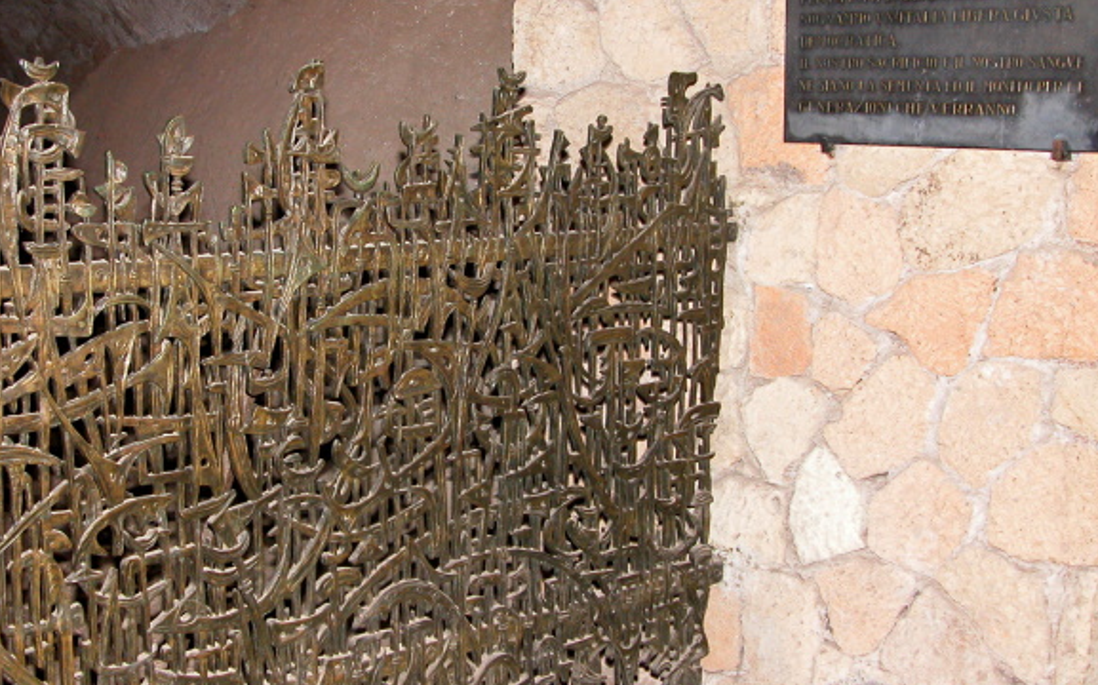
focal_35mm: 50
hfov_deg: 40.0
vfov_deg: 25.8
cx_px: 409
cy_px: 356
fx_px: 1495
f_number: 2.8
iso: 200
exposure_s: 1/60
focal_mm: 8.9
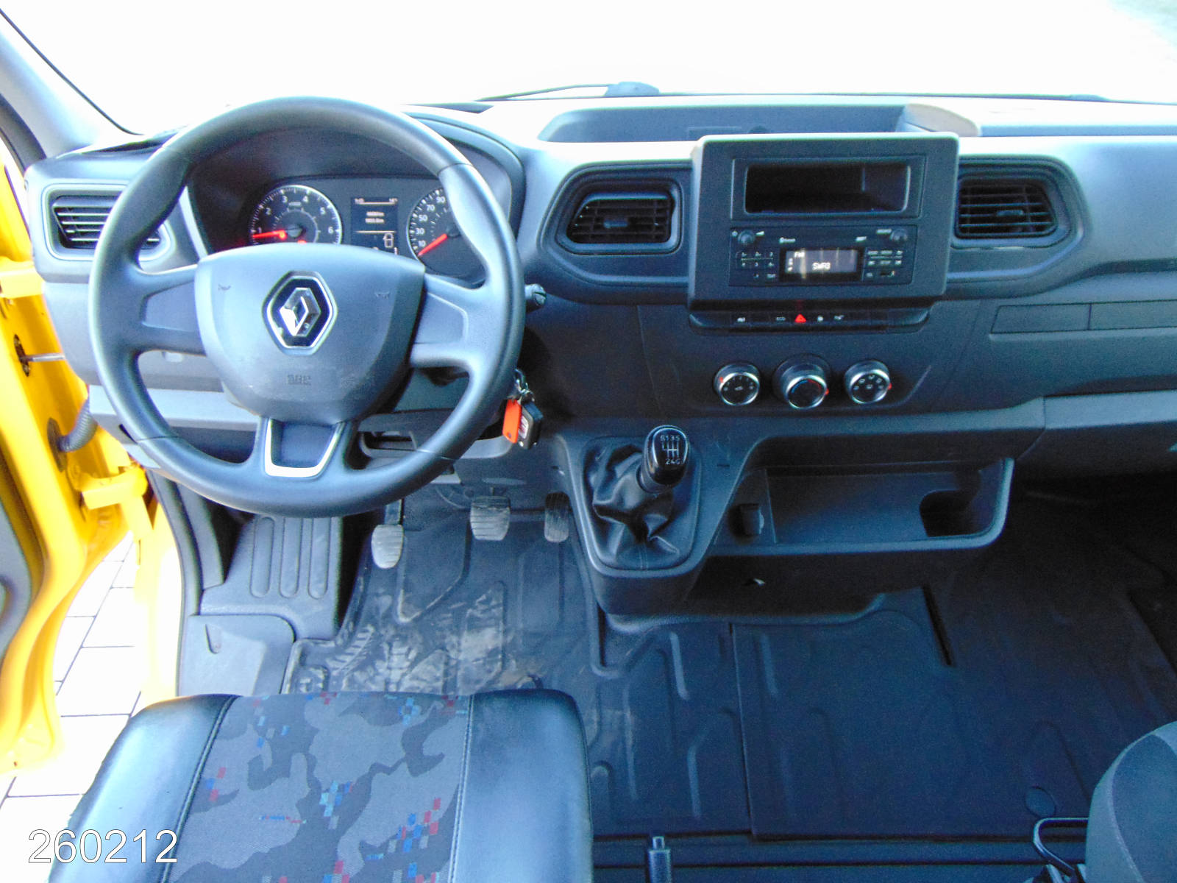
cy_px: 442
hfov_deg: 69.4
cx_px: 588
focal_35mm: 25
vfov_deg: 54.9
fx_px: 850
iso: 400
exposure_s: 1/20
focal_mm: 4.5
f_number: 3
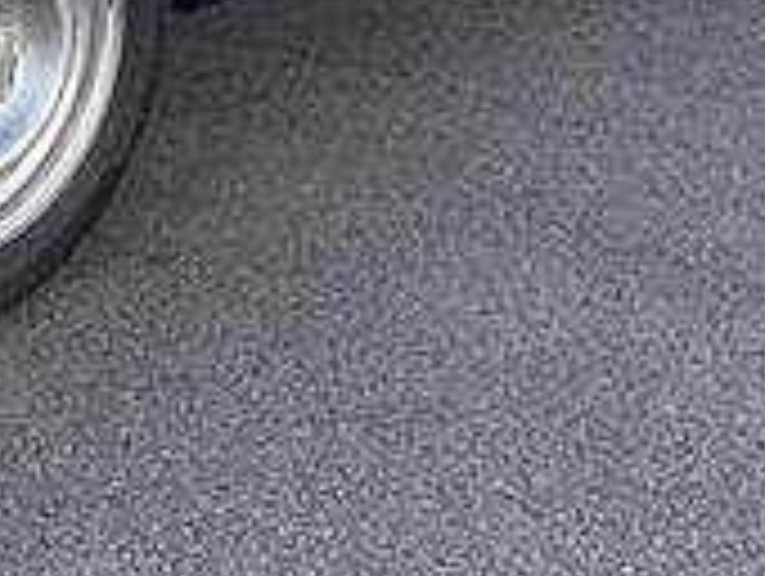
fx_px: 1704
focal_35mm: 77
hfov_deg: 24.0
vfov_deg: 17.8
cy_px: -194
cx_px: -22
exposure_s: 1/2075
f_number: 1.6
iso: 64
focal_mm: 5.96
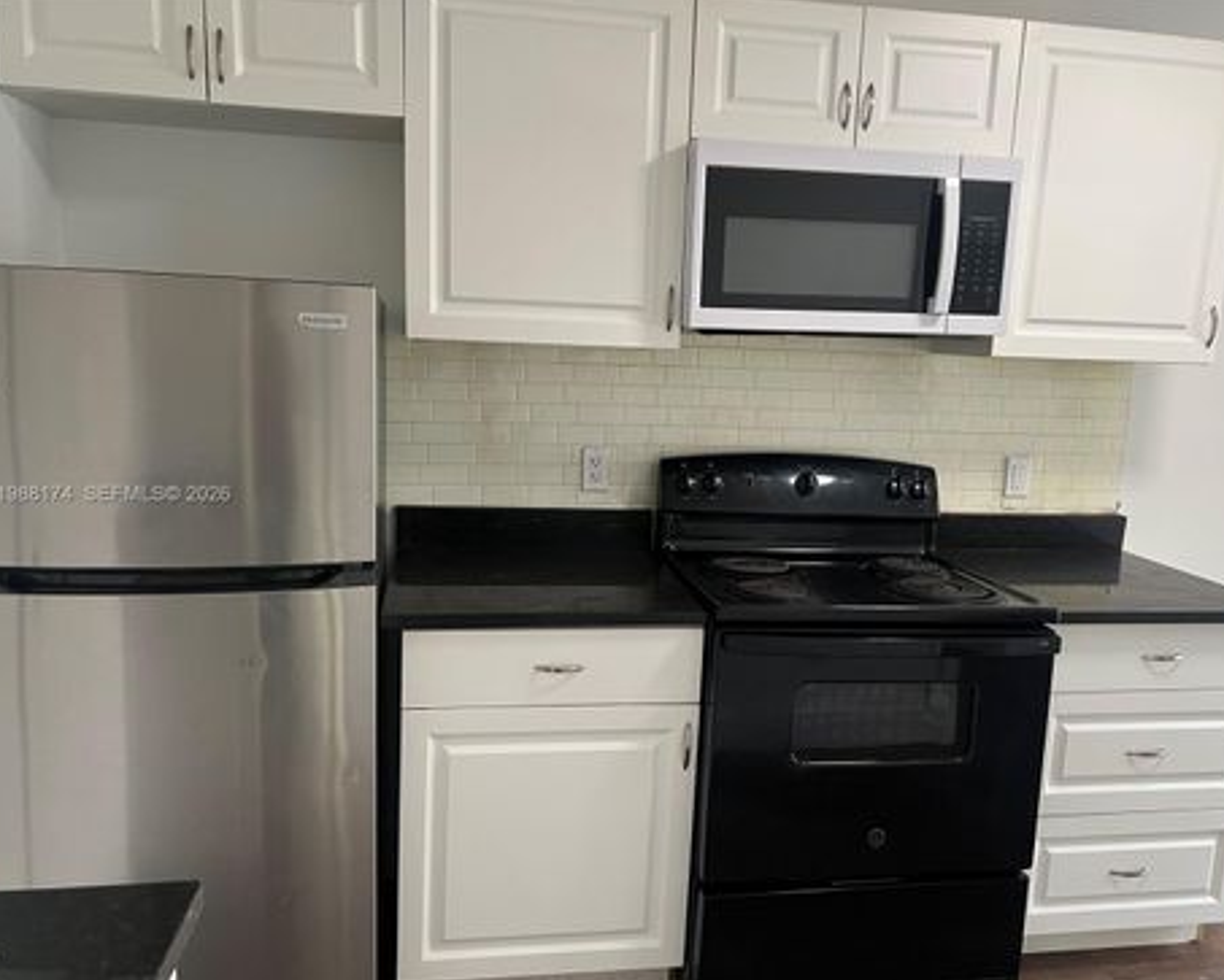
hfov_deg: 62.1
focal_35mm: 28
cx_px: 643
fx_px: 1015
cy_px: 495
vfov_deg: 51.6
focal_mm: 5.7
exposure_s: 1/60
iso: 100
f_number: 1.5
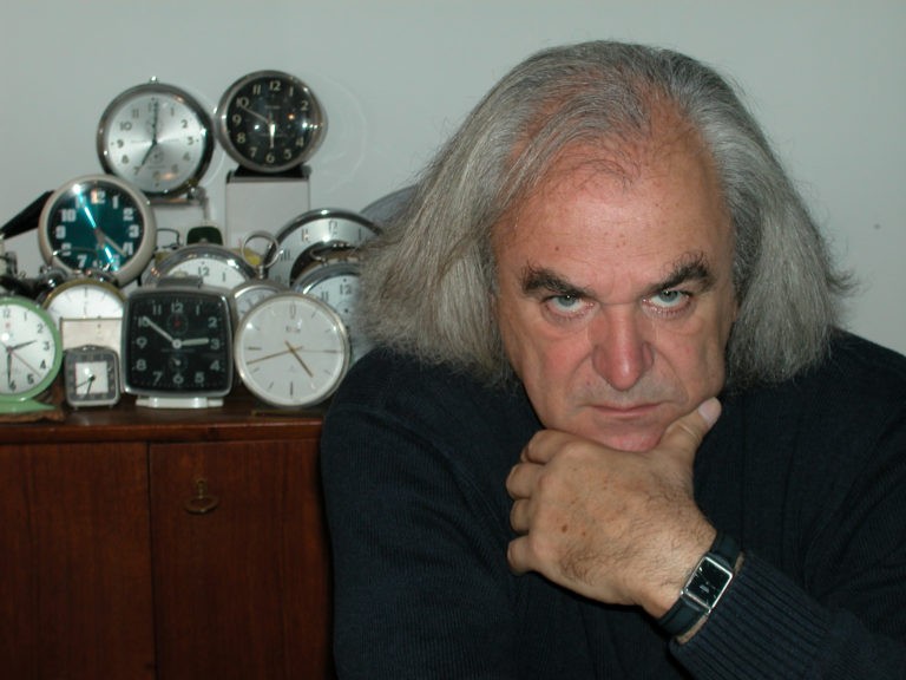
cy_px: 340
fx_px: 2225
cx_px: 453
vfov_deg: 17.4
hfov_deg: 23.0
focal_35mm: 85
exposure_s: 1/121
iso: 125
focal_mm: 21.4
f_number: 5.4
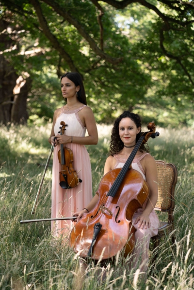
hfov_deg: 13.0
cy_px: 145
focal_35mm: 105
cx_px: 97
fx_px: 849
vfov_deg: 19.5
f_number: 4
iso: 250
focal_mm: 105
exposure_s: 1/125
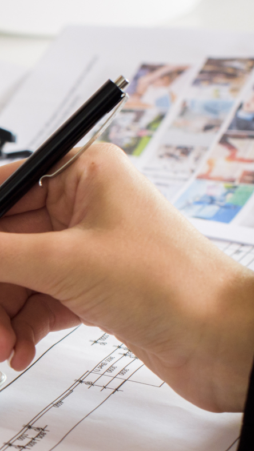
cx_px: -314
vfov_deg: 12.6
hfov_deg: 6.8
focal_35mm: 170
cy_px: 336
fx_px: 2035
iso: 320
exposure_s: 1/160
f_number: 5
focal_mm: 50
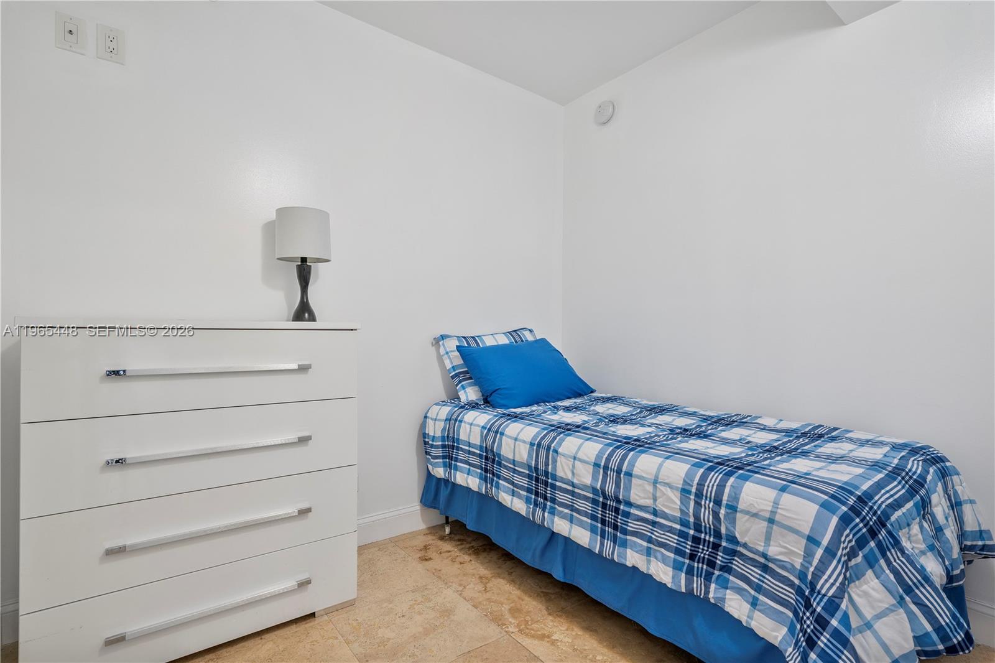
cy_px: 332
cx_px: 498
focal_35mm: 17
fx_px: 470
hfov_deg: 93.3
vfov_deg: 70.4
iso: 400
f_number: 8
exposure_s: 1/8
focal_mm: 17
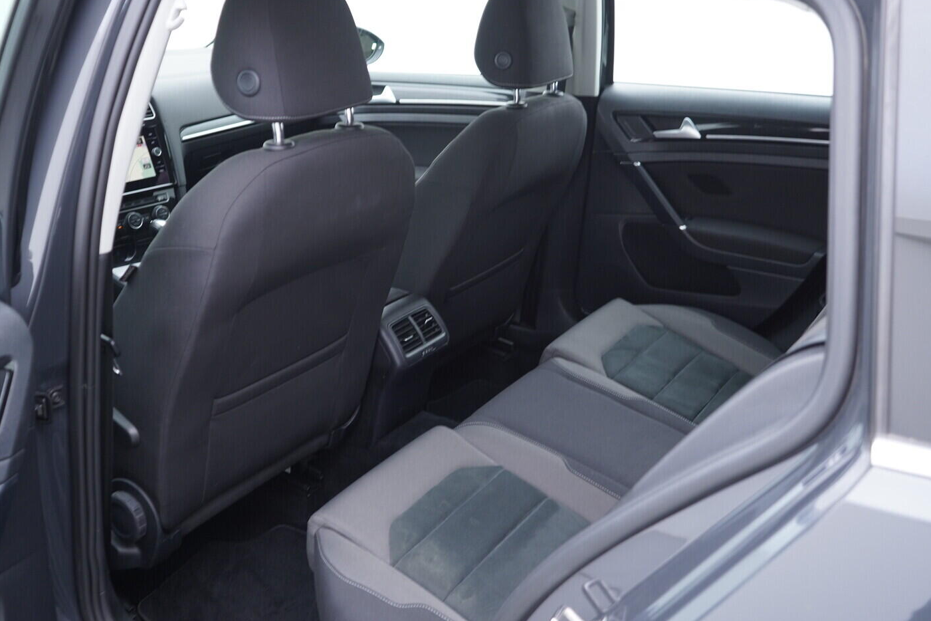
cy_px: 304
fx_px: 957
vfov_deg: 35.9
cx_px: 466
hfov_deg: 51.9
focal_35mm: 37
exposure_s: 1/40
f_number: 2.8
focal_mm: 24
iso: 320
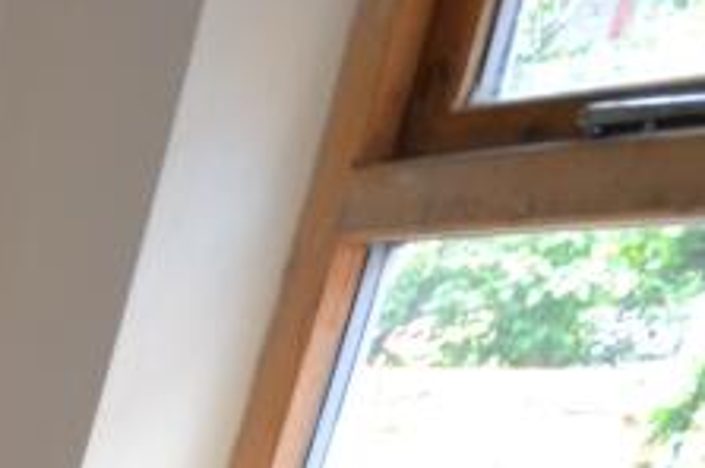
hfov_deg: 16.3
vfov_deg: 15.1
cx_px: -898
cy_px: 994
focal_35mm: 69
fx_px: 1349
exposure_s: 1/60
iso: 720
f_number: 4
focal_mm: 10
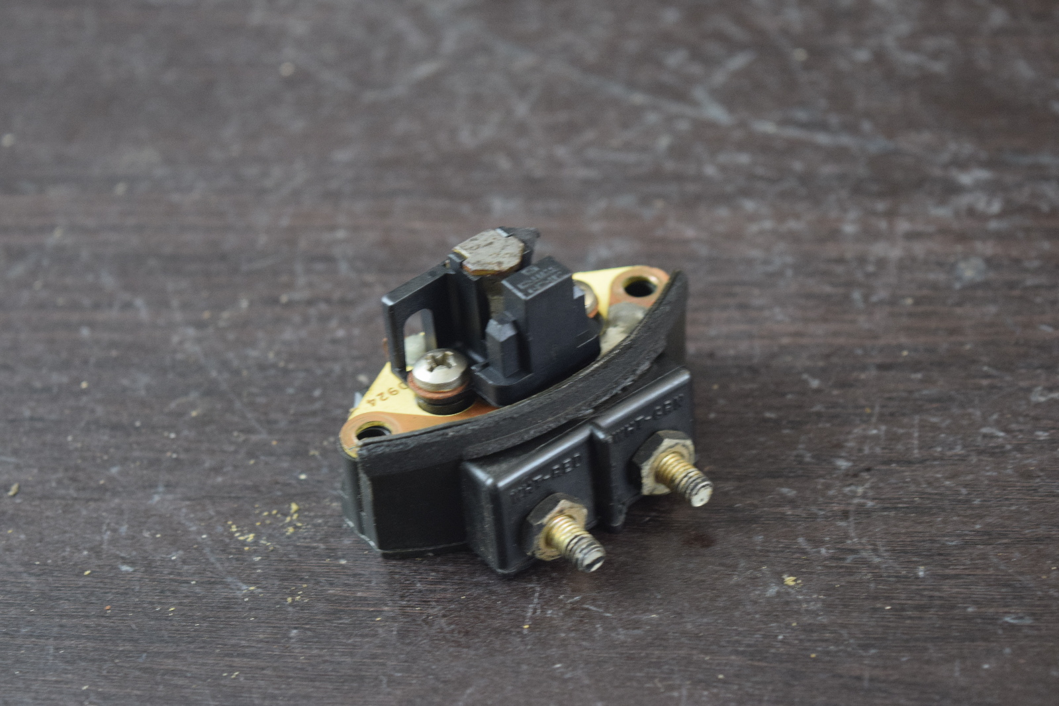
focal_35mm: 82
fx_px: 2427
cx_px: 530
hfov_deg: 24.6
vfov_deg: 16.6
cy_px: 353
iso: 1400
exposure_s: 1/125
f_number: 5.6
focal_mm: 55
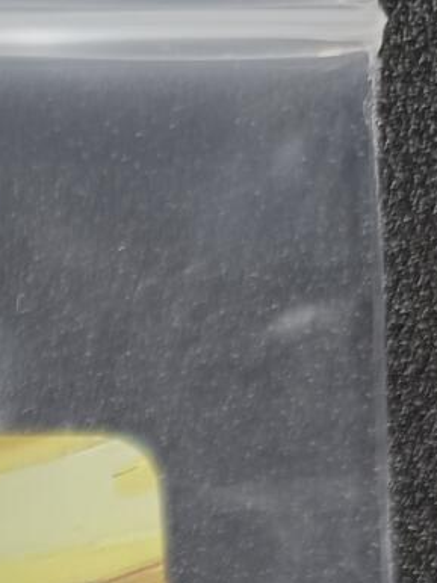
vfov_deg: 14.7
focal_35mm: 112
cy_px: 1139
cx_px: -479
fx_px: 1887
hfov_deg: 11.6
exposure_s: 1/50
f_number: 1.7
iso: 773
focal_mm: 5.31
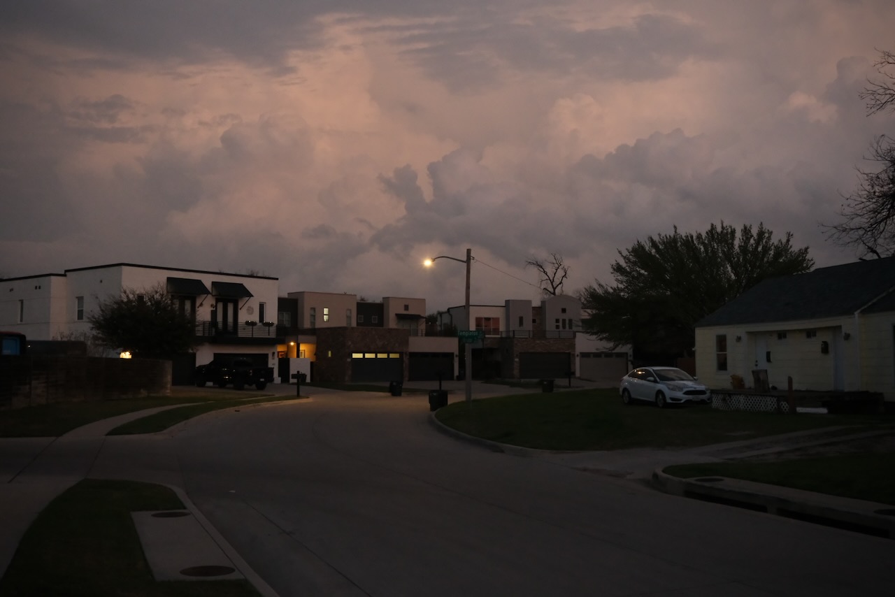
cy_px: 298
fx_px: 845
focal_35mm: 34
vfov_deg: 38.9
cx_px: 448
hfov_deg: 55.8
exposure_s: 1/80
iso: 4000
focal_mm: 22.7
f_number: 4.5
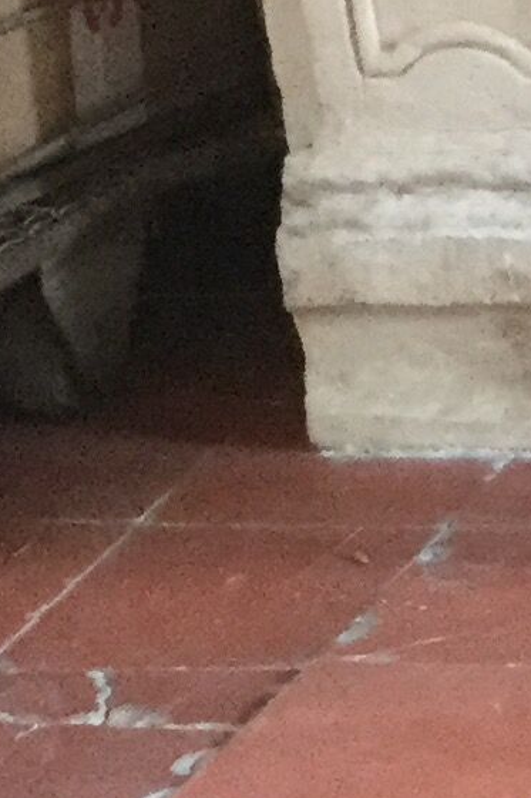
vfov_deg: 10.9
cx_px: 1994
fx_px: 4162
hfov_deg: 6.2
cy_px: 418
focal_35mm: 188
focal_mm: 3.3
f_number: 2.4
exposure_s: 1/33
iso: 200
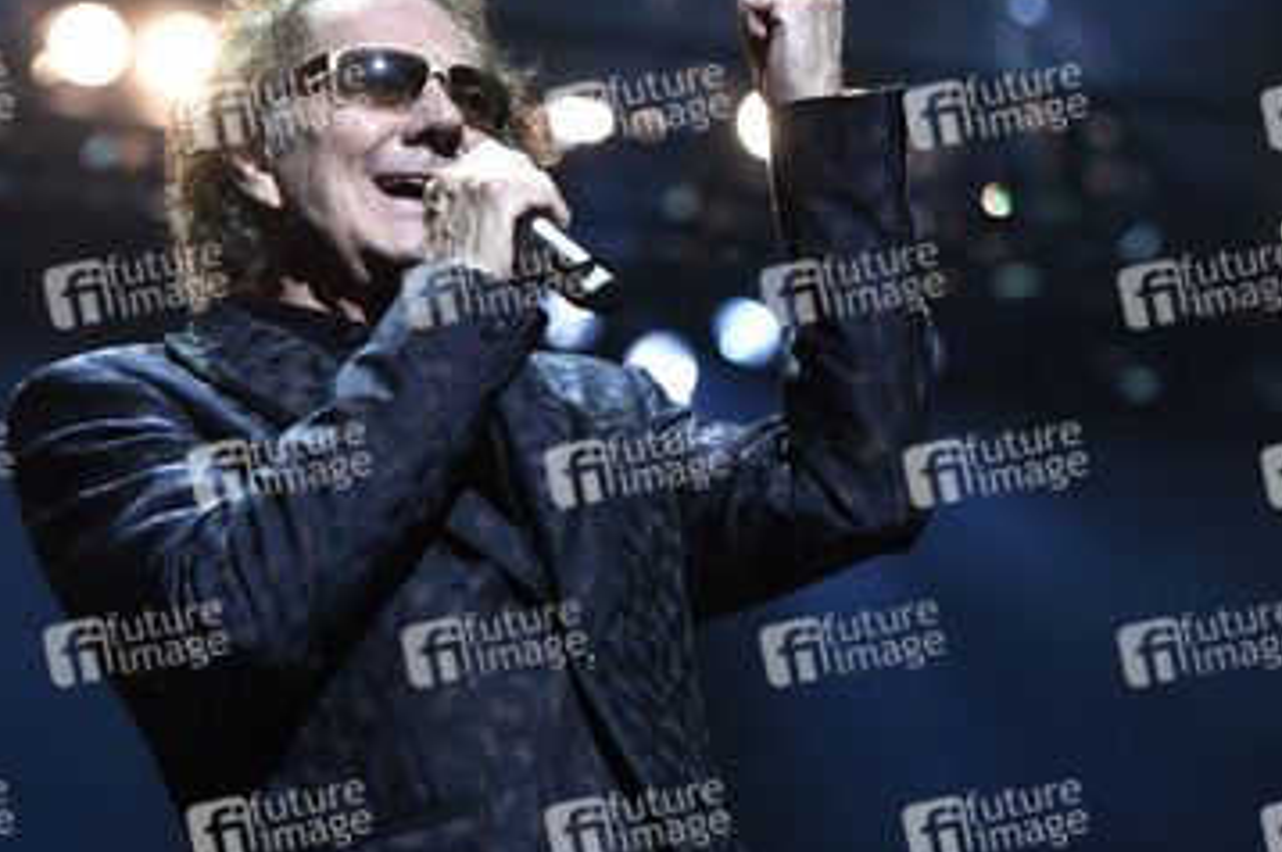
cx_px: 543
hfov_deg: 13.6
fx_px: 5372
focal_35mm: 151
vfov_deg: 9.1
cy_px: 376
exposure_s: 1/500
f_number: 4
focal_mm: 120
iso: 1250
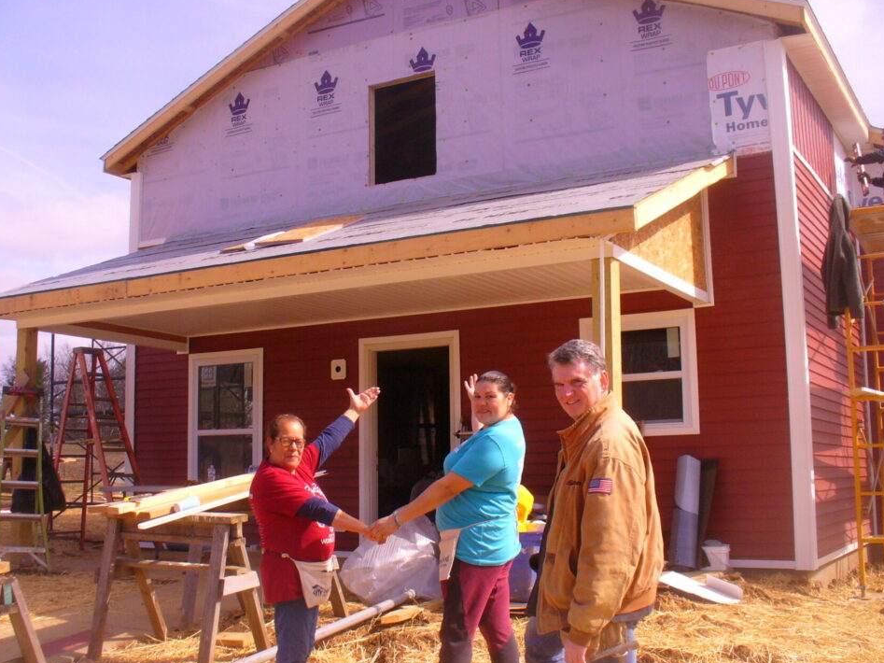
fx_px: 1021
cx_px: 424
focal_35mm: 40
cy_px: 332
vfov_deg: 36.0
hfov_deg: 46.8
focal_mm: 6.1
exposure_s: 1/320
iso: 100
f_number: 5.6
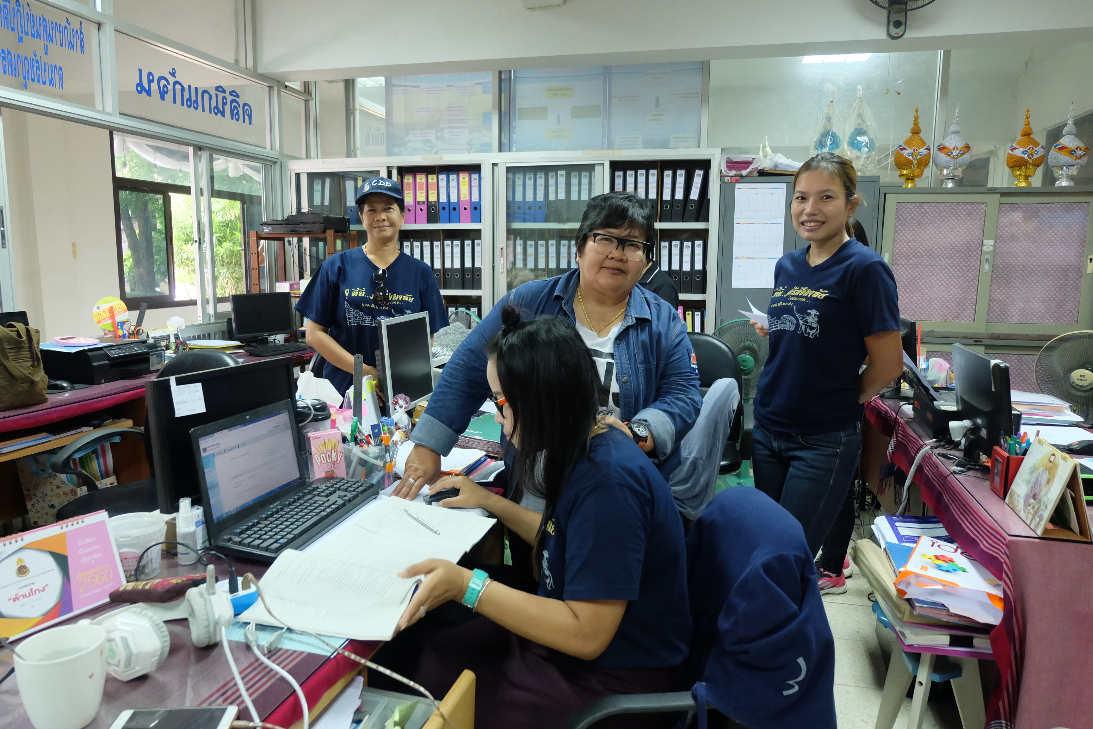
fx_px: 729
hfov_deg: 73.7
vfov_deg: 53.1
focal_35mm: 24
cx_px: 546
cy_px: 364
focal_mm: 16
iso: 3200
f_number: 4
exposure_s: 1/52
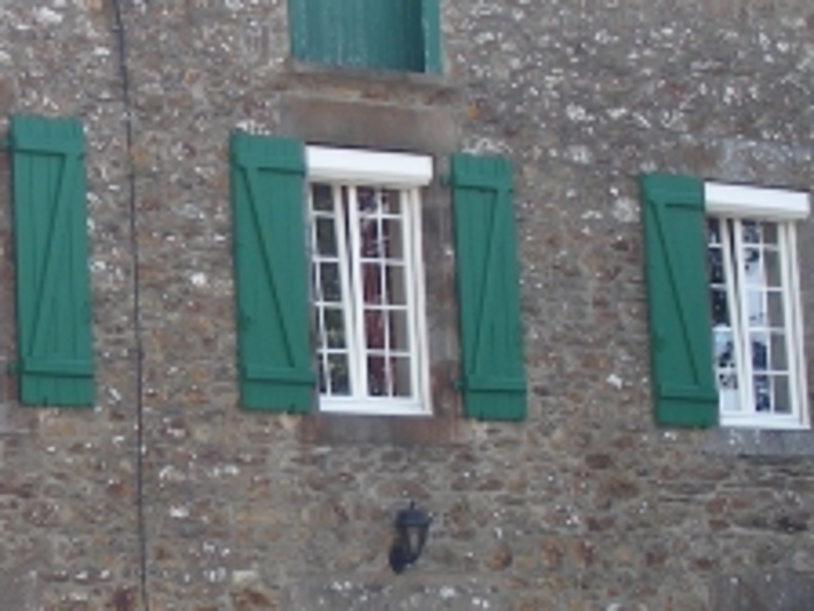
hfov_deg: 14.5
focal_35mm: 134
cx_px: 51
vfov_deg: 11.1
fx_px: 3151
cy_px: 247
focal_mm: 7.4
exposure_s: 1/126
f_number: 4
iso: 50
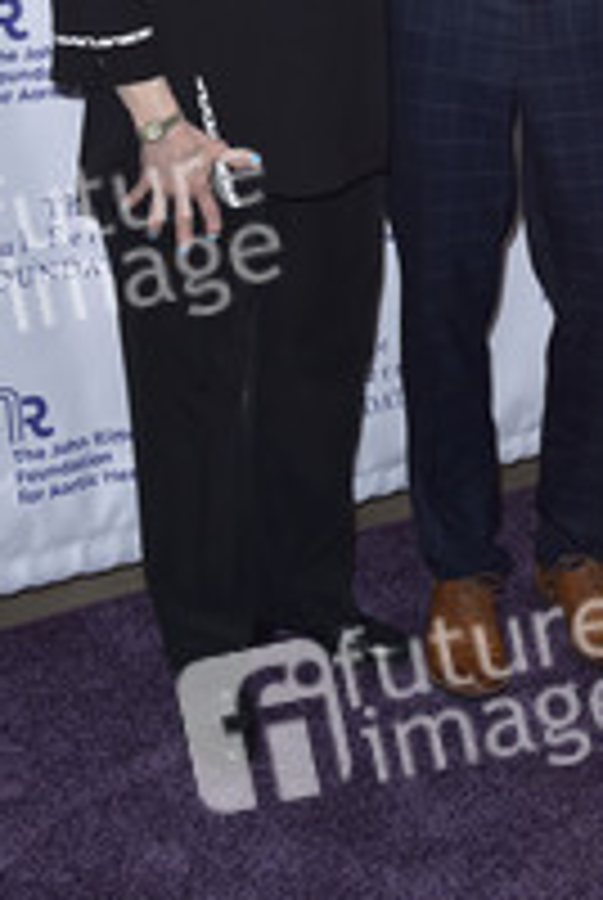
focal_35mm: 80
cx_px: 542
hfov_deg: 16.9
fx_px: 2003
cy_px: 32
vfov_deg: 24.3
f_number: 6.3
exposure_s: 1/250
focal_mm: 40
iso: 400
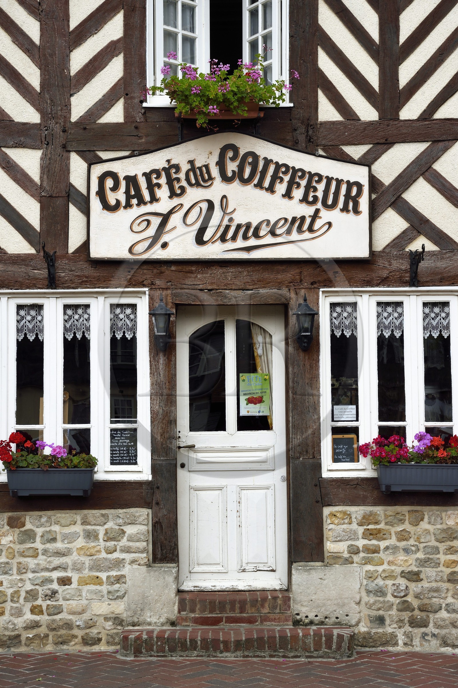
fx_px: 1337
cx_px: 229
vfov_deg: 28.9
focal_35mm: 70
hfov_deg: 19.4
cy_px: 344
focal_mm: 70
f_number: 13
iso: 400
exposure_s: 1/160
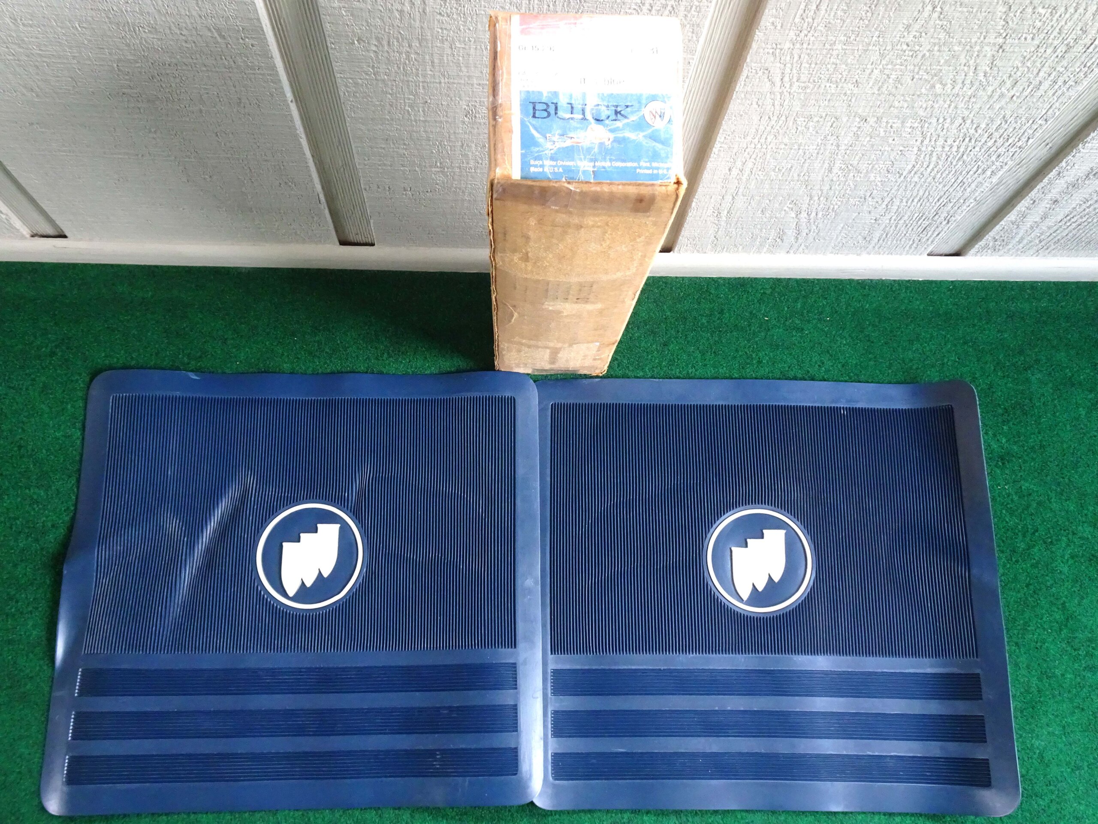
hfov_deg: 56.8
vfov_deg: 44.2
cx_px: 549
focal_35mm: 32
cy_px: 412
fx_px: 1015
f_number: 4
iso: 500
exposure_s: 1/40
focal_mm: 5.43
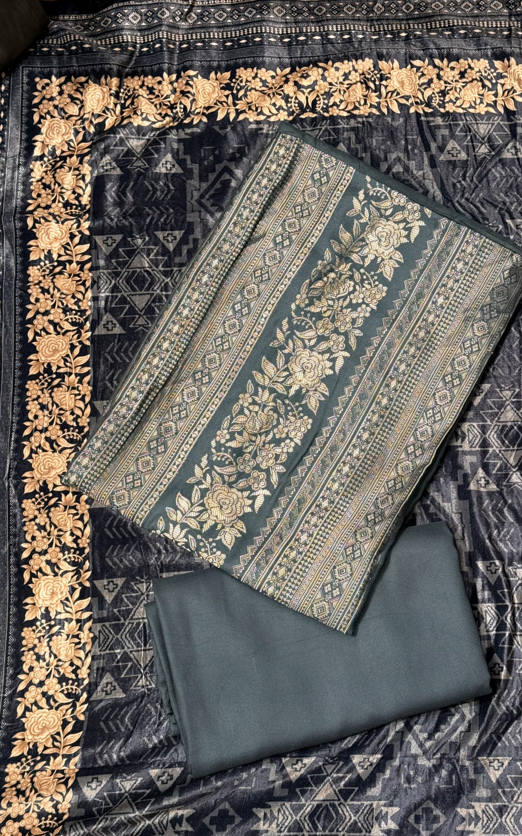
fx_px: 1161
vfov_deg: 39.6
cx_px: 313
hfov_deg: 25.3
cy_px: 418
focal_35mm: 51
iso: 64
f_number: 1.78
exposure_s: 1/100
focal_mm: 6.76
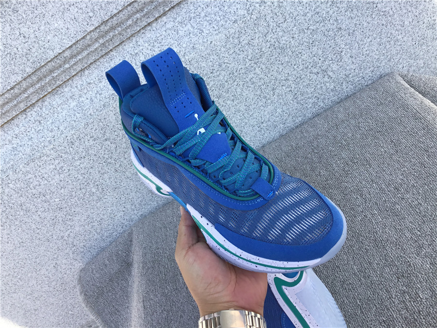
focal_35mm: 31
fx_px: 391
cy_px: 164
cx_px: 218
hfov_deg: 58.4
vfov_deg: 45.4
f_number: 2.4
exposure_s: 1/364
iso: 25
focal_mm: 3.3
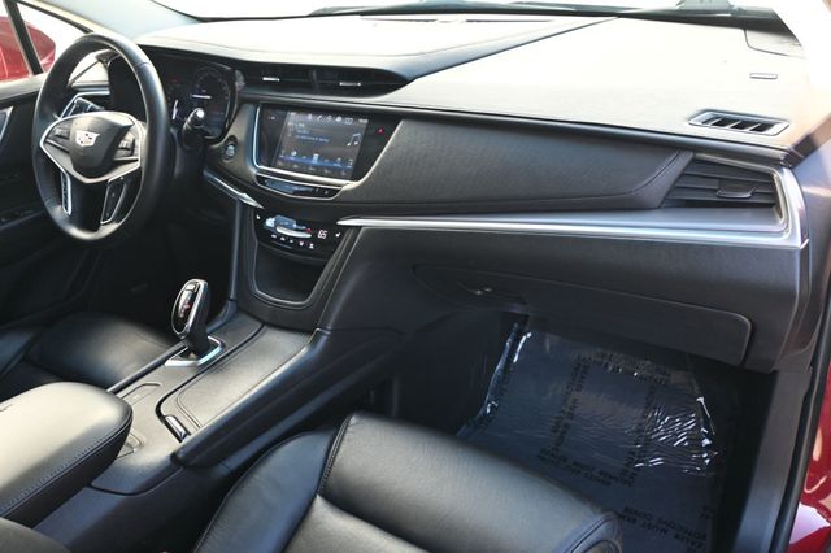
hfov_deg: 62.0
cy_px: 276
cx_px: 416
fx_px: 692
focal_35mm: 30
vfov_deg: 43.6
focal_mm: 20
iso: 500
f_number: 3.8
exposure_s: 1/125
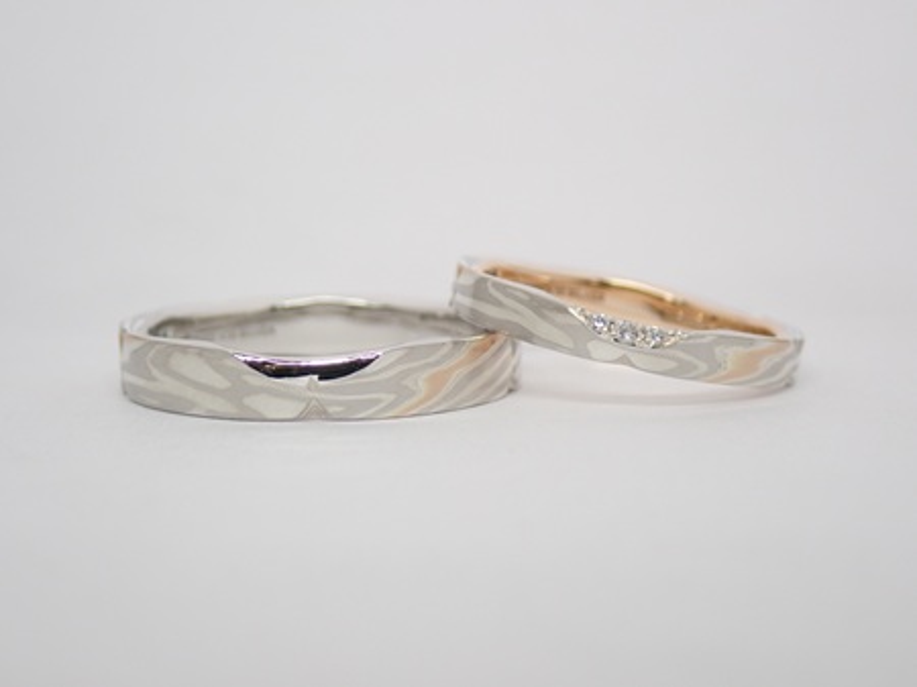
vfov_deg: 19.1
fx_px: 2039
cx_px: 458
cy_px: 344
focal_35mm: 77
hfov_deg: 25.3
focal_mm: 13.65
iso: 200
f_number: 4.1
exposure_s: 1/160
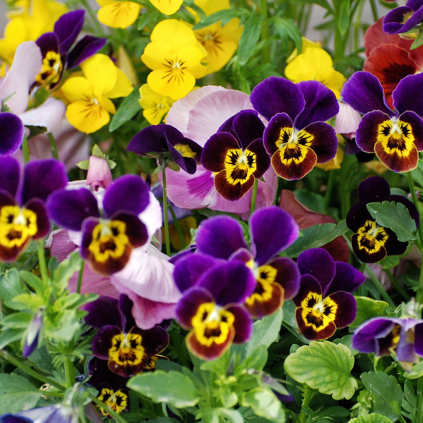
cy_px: 238
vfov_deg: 5.7
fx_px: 4272
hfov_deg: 5.7
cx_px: 279
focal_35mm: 309
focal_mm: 140
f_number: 5
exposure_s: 1/400
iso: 400
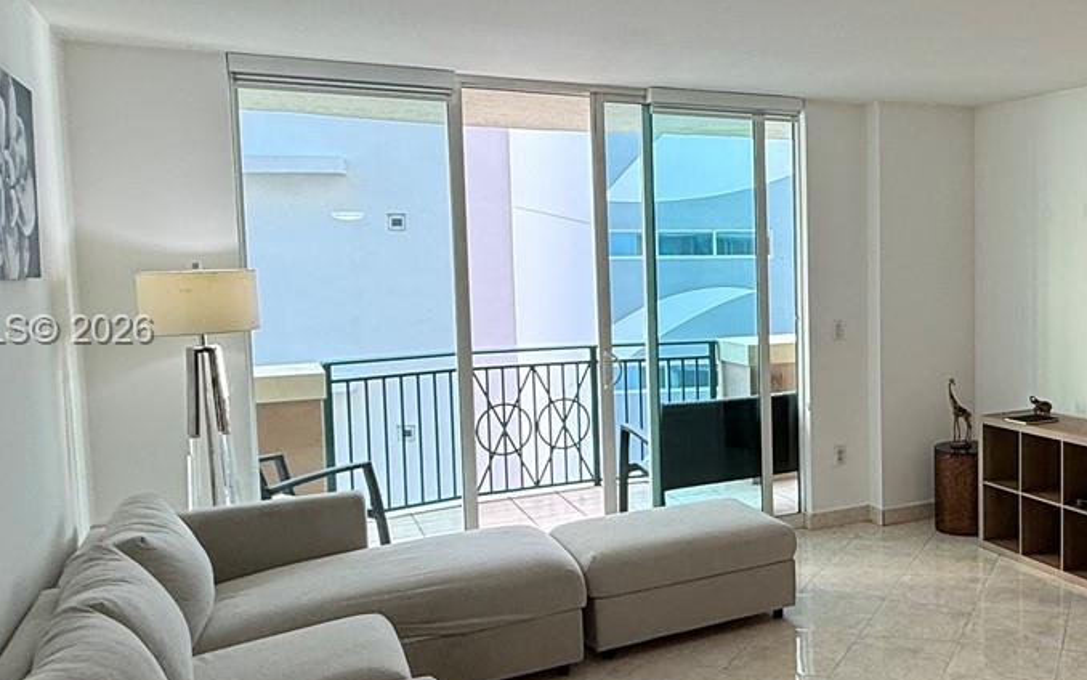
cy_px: 332
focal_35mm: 35
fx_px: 1037
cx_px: 936
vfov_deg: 36.3
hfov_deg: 50.3
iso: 80
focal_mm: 2.22
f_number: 2.2
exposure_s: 1/120
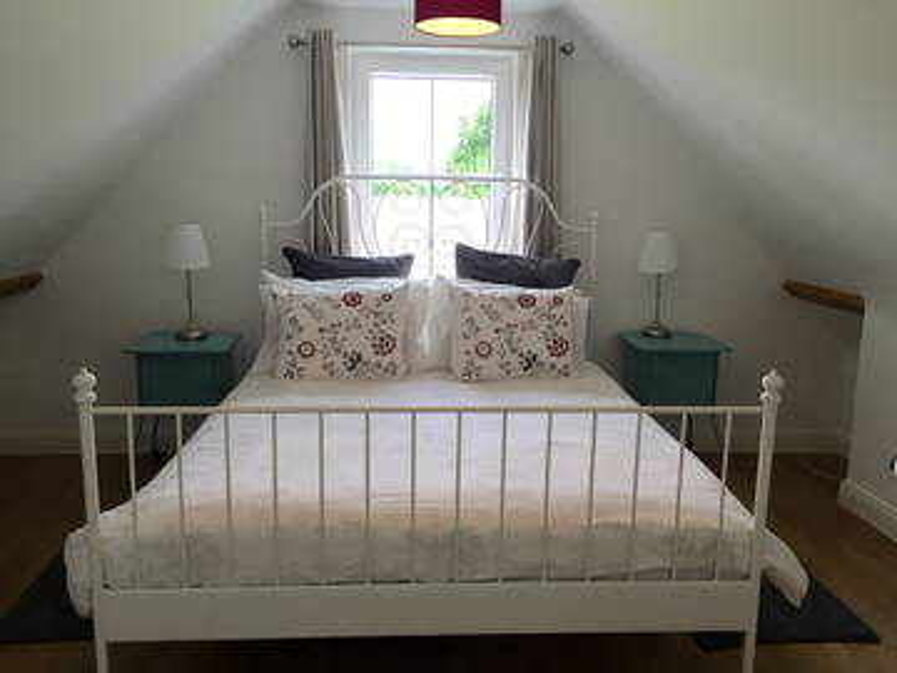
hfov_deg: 61.7
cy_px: 336
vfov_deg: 48.2
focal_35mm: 29
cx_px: 448
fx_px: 751
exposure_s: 1/33
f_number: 2.2
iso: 32
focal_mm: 4.15
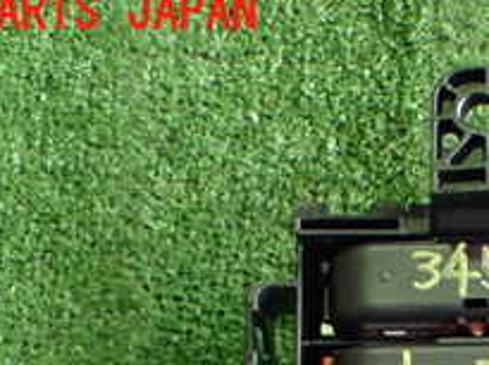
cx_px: 539
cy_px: 520
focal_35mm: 88
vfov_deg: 15.6
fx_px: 1241
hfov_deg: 21.2
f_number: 2.3
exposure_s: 1/80
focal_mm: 5.4
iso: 800
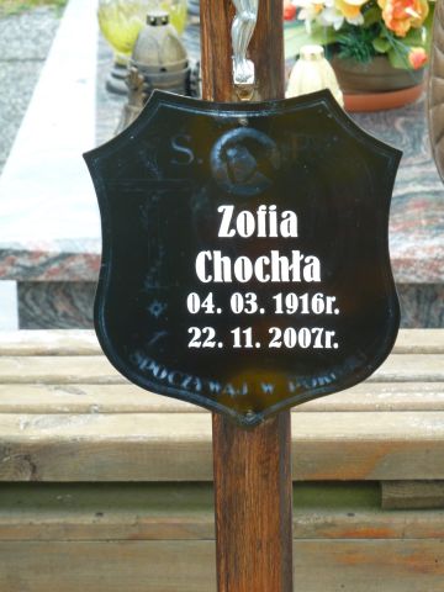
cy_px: 296
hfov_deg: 7.6
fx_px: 3352
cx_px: 222
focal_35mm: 196
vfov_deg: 10.1
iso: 125
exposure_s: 1/80
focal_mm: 32.1
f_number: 4.5
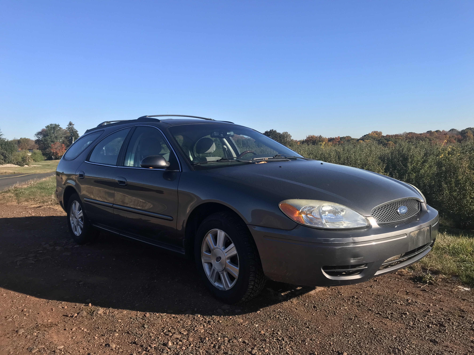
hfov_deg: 63.4
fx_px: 383
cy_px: 178
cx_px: 237
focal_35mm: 28
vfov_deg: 49.7
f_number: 1.8
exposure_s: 1/1546
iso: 20
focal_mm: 3.99
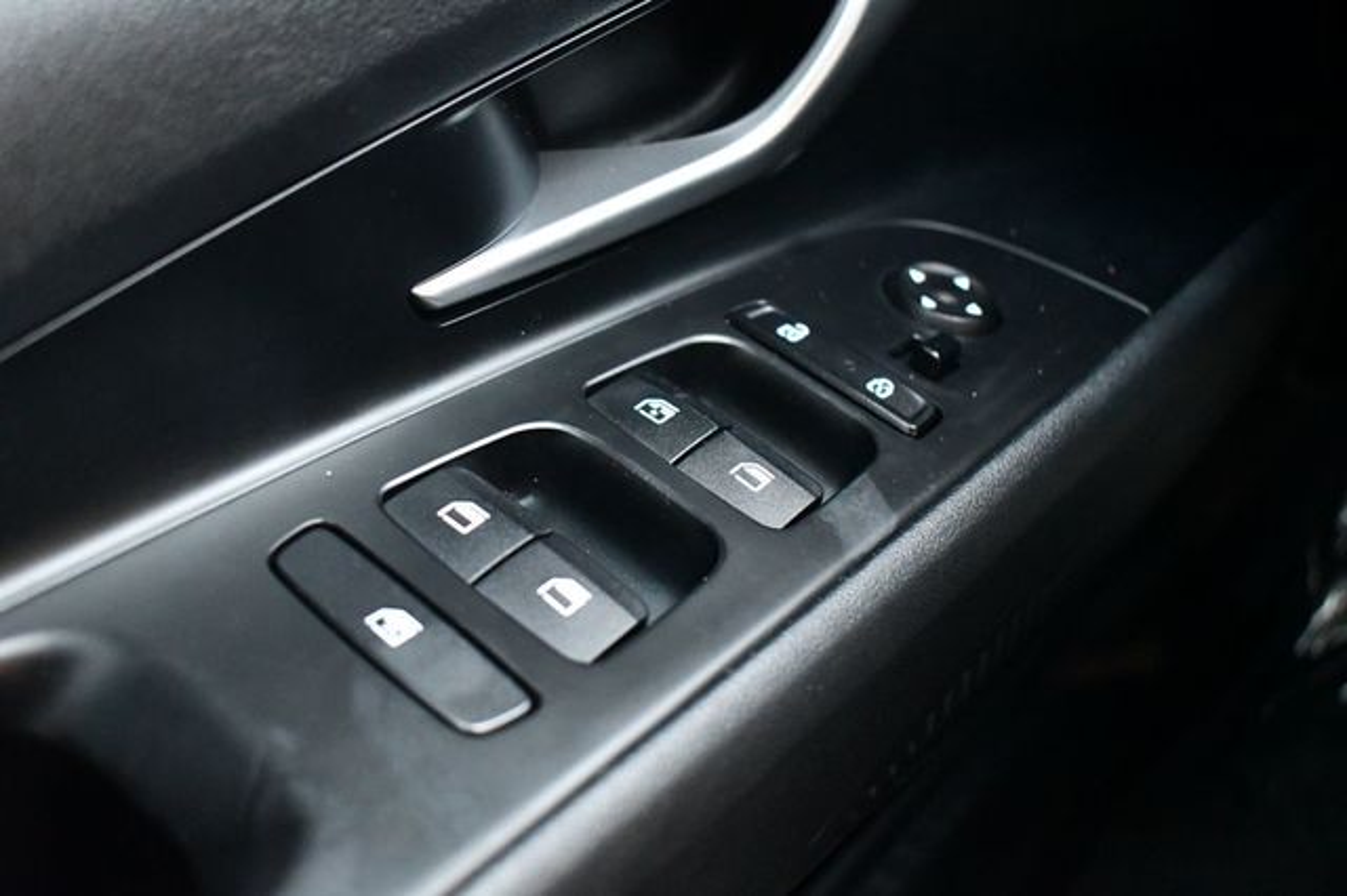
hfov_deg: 48.5
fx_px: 1496
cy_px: 448
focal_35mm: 40
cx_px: 674
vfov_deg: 33.4
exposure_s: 1/60
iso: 8000
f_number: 4
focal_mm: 27
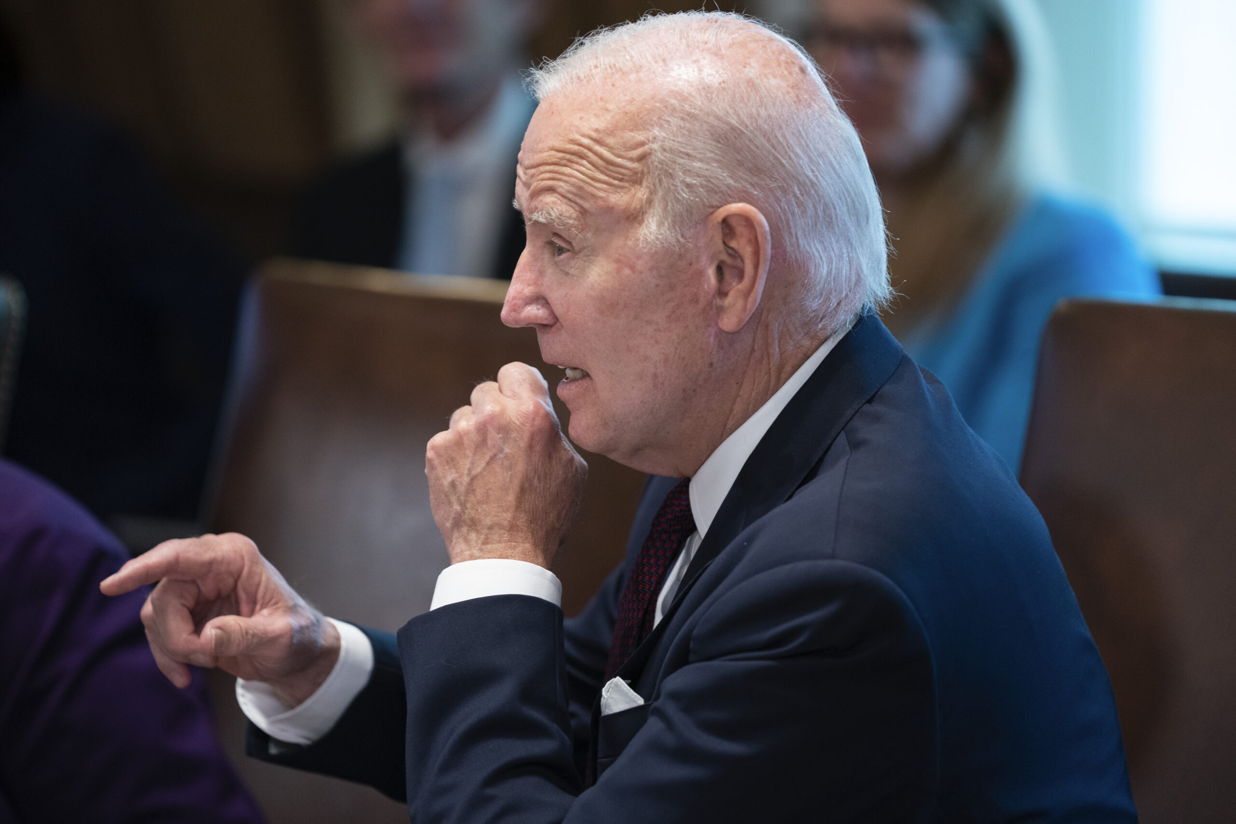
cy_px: 412
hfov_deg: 10.3
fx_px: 6867
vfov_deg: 6.9
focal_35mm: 200
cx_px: 618
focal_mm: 200
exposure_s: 1/200
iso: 2000
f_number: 2.8
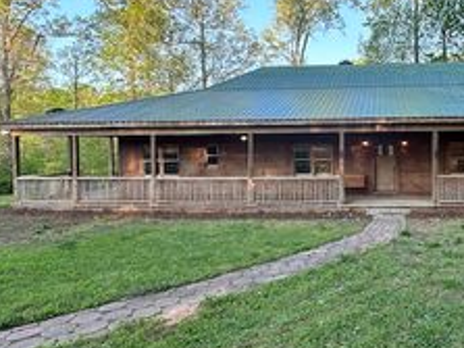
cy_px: 145
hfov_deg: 61.0
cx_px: 359
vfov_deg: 51.1
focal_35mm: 27
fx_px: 362
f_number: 2.2
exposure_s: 1/148
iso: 40
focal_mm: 2.22
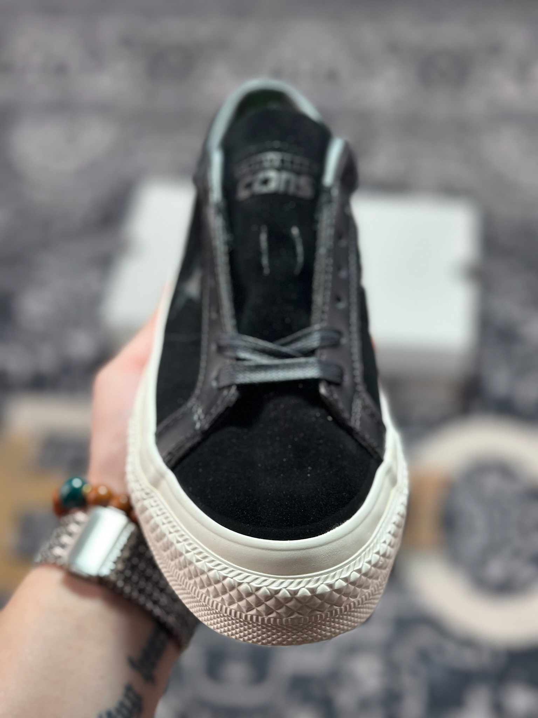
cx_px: 269
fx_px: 995
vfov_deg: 39.7
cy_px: 359
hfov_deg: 30.3
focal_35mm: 48
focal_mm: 6.86
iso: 80
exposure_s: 1/516
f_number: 1.78
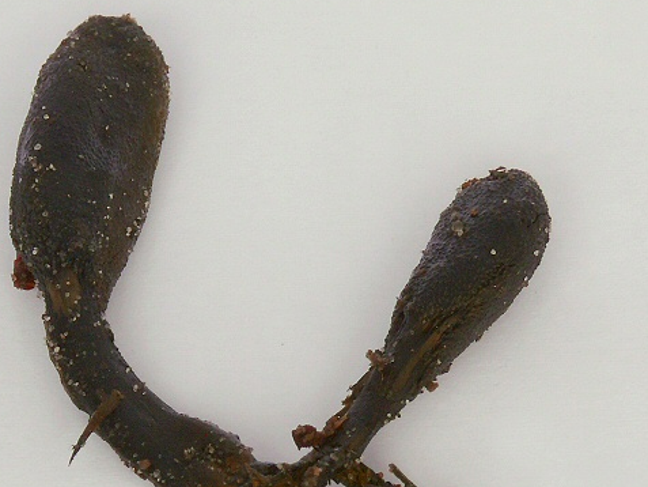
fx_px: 2884
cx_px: 303
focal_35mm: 154
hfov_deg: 12.8
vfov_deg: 9.6
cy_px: 315
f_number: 11
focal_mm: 22.2
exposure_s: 1/13
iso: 100
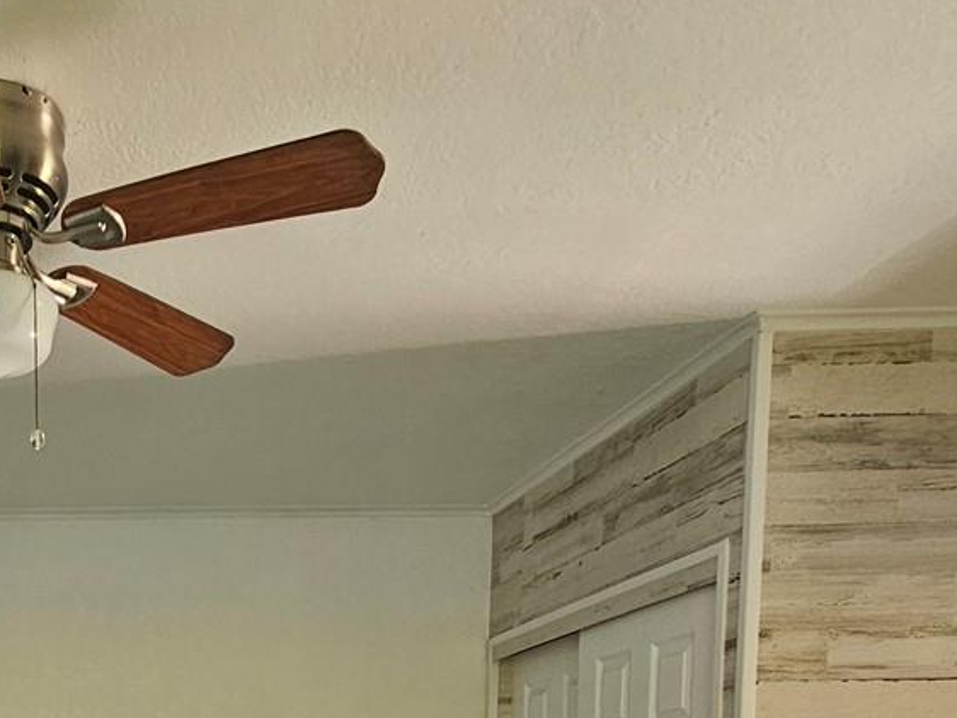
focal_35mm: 37
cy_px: 951
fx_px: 1023
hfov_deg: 45.3
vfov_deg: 30.1
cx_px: 89
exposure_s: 1/100
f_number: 2.2
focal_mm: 2.2
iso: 160
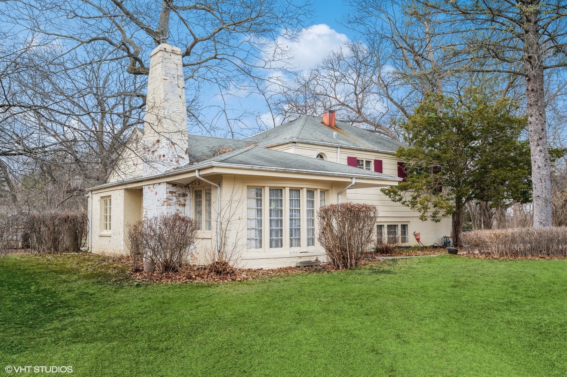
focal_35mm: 30
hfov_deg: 62.0
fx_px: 472
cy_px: 188
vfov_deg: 43.5
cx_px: 284
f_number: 8
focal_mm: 30
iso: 200
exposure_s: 1/125
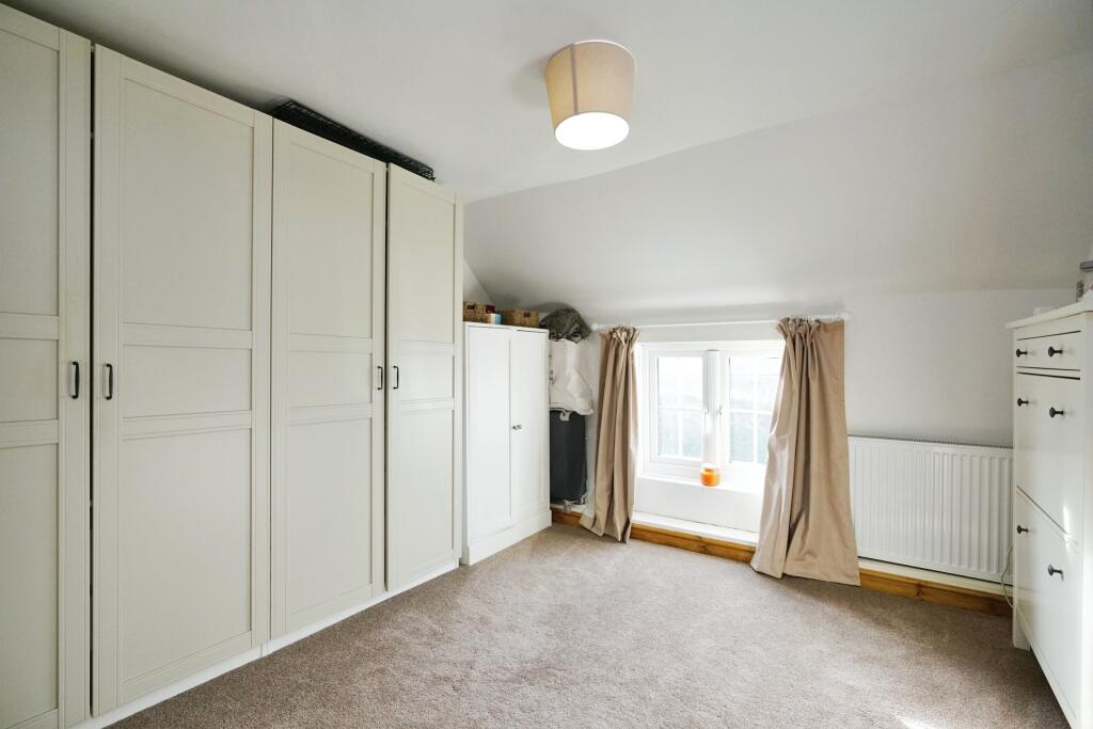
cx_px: 546
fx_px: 486
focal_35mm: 16
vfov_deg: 73.8
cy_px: 364
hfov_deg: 96.7
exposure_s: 1/160
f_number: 7.1
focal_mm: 16
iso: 2000
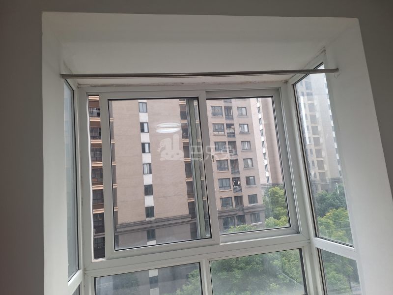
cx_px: 196
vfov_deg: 58.9
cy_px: 148
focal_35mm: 23
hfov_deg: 73.9
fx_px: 261
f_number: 1.8
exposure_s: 1/50
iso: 64
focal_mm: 5.54
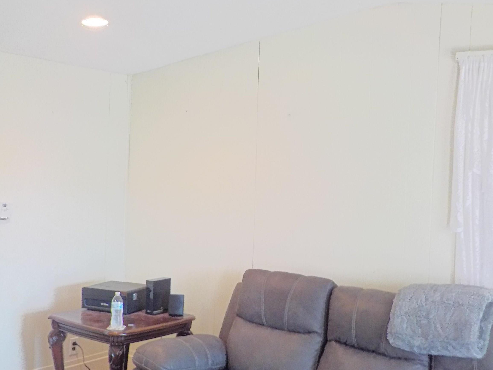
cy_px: 206
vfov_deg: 35.9
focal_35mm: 40
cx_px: 249
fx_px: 570
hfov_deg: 46.8
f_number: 3.3
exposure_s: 1/50
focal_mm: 4.1
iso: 500
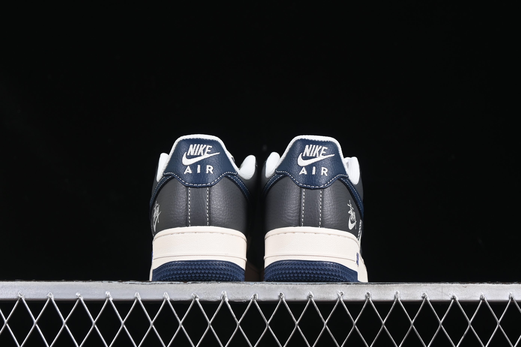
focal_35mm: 75
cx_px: 260
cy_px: 174
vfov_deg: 18.2
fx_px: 1085
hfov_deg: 27.0
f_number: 6.3
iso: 160
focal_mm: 50
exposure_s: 1/60
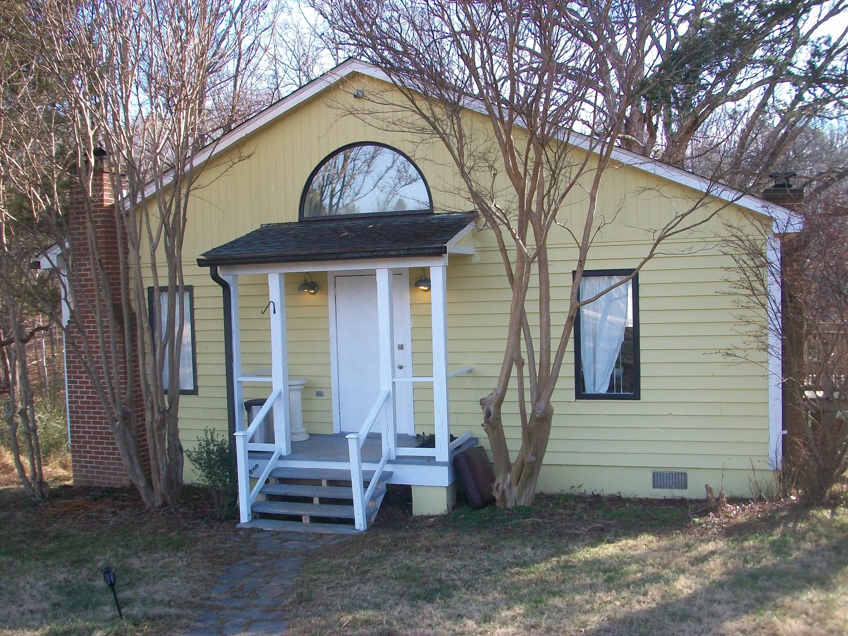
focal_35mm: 34
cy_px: 318
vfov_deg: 41.8
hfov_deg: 54.0
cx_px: 424
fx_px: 833
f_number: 2.8
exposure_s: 1/250
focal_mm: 5.7
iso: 80
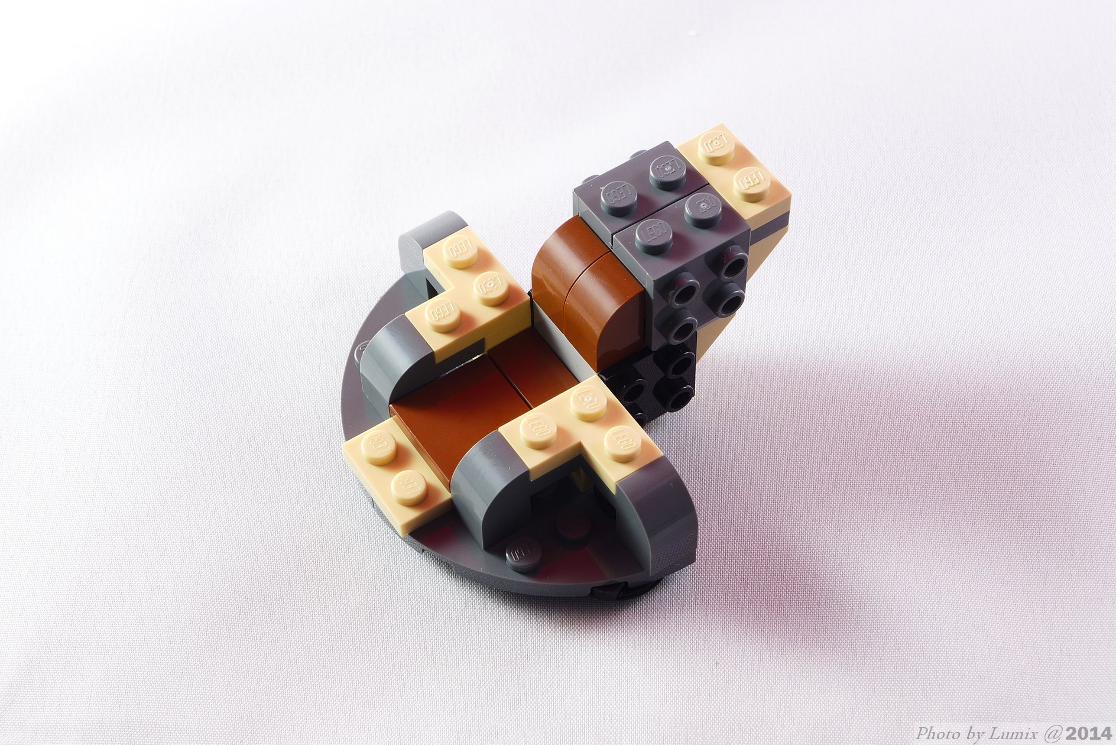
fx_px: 2171
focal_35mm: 70
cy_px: 372
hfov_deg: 28.8
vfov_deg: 19.5
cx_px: 558
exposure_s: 1/2
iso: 80
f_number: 4.5
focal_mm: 13.7
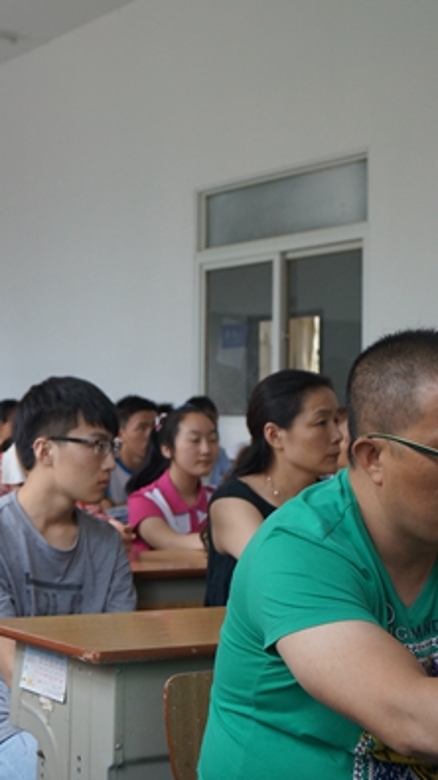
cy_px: 390
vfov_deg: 33.8
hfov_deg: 18.7
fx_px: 1281
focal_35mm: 62
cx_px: -34
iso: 400
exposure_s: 1/160
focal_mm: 26
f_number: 4.5
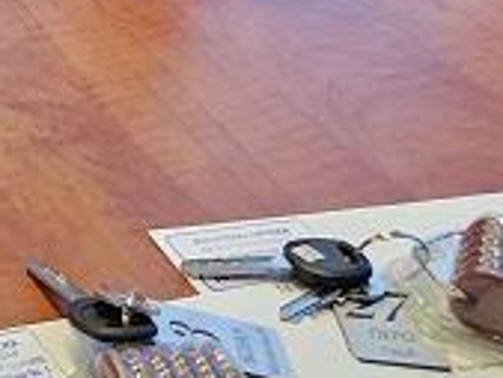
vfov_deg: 12.5
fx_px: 1585
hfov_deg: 14.2
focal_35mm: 109
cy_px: -292
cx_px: -580
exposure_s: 1/100
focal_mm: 6.3
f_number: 1.7
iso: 320
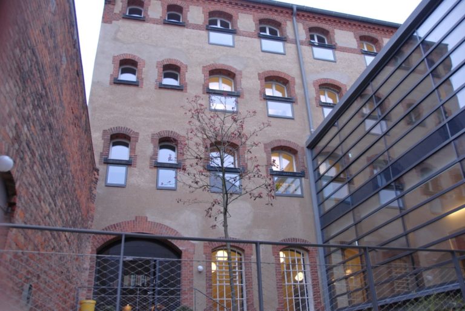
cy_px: 156
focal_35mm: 30
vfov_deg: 43.7
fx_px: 388
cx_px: 232
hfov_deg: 61.9
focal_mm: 20
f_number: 3.5
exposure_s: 1/30
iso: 100
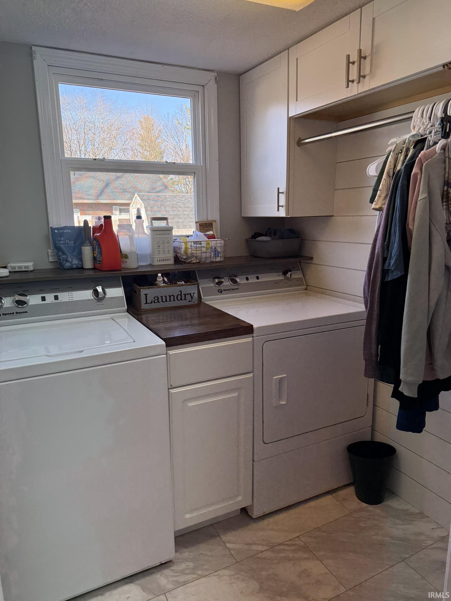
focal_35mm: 24
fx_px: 417
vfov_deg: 71.6
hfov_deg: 56.8
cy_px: 300
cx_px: 226
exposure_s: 1/234
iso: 200
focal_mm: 6.76
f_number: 1.78
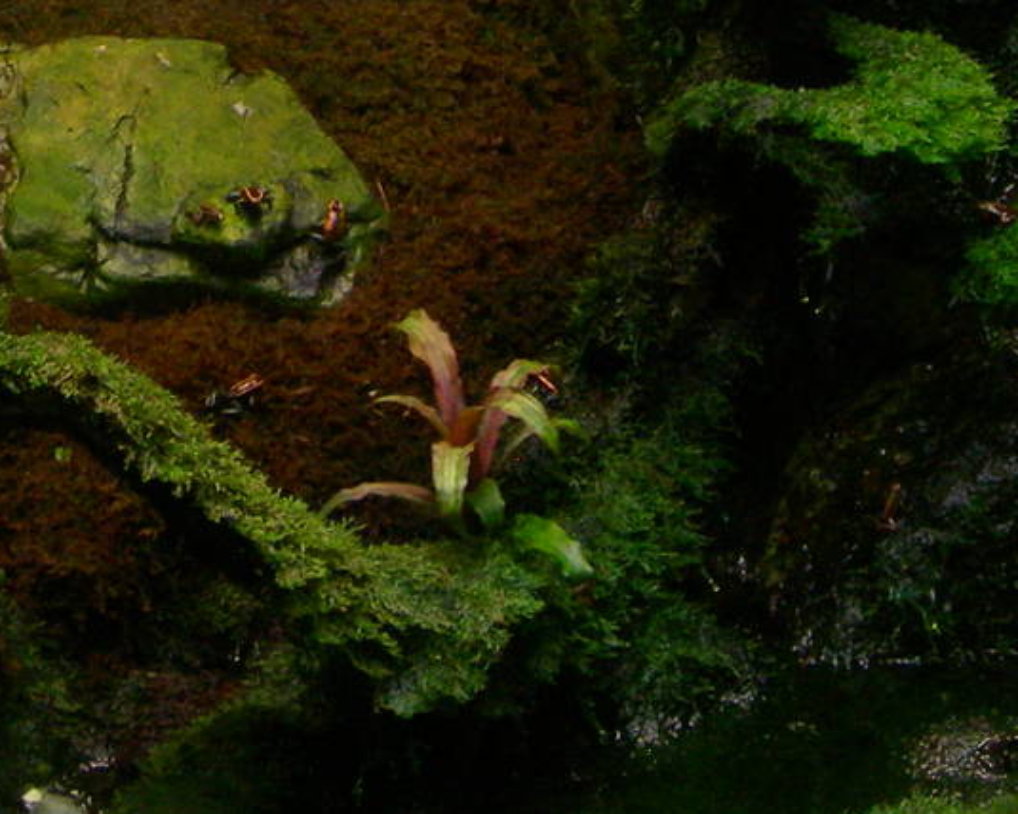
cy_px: -274
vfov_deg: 13.3
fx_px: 3344
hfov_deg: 17.3
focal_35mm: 111
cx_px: 322
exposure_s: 1/60
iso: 200
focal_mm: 7.8
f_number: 2.8
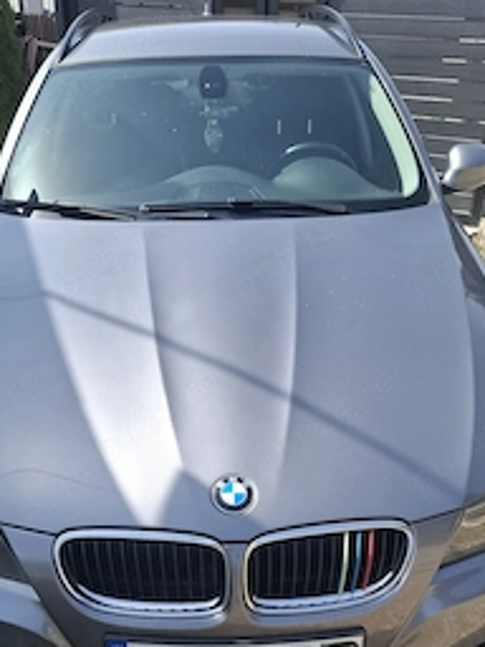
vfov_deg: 49.6
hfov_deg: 39.6
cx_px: 225
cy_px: 473
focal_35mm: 36
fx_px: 673
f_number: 1.8
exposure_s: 1/1000
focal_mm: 5.54
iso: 50
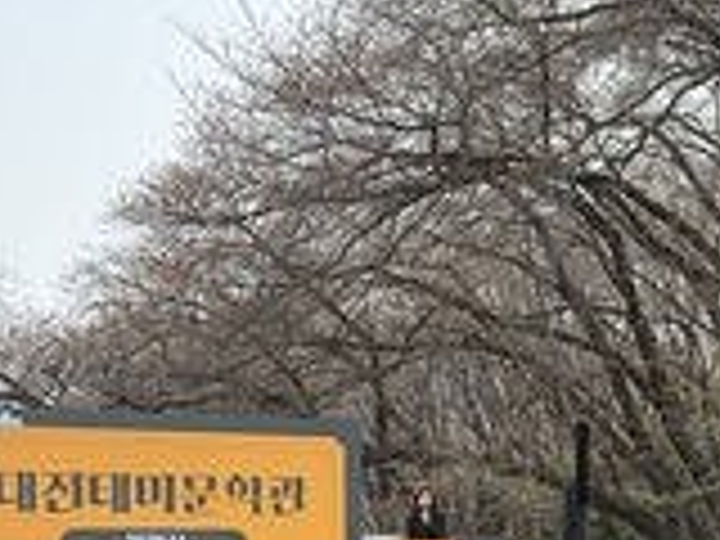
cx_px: 644
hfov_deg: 25.9
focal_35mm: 73
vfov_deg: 19.5
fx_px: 1518
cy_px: 567
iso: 64
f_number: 1.6
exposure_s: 1/1550
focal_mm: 5.96
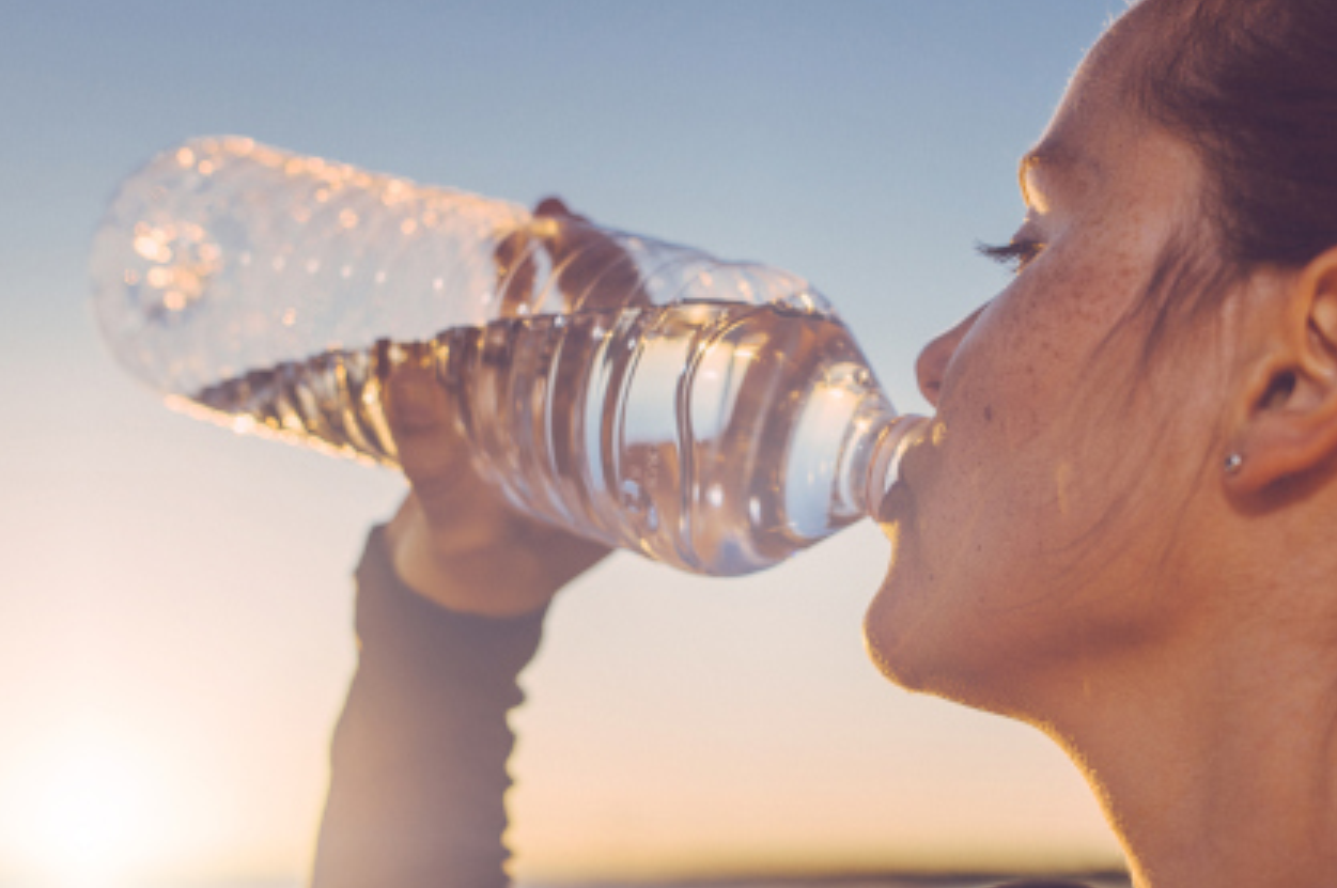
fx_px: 1929
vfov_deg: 25.9
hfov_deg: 38.0
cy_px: 542
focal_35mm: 52
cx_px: 824
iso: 200
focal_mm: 35
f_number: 2.8
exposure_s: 1/2000
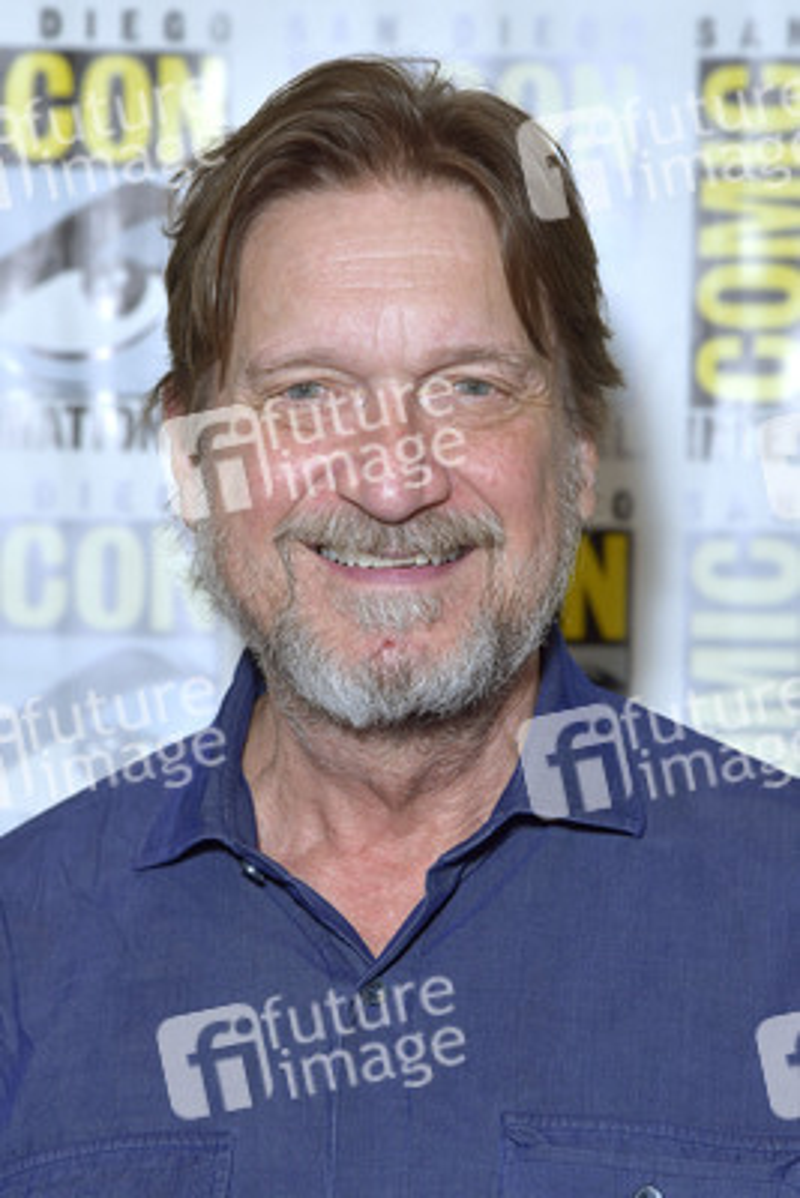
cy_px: 599
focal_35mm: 105
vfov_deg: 19.4
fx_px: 3497
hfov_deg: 13.1
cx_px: 400
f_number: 6.3
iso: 800
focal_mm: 105
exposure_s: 1/250
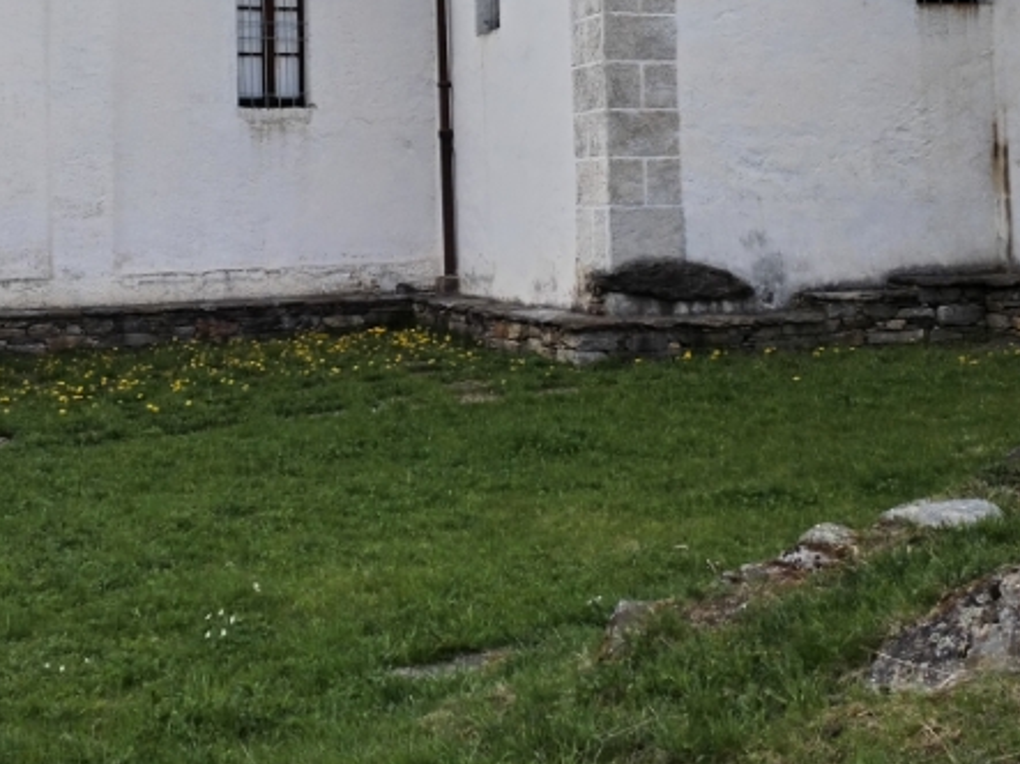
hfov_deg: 29.0
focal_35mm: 67
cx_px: 451
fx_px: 1974
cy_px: 53
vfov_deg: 21.4
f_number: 1.8
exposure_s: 1/1672
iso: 100
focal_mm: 4.75
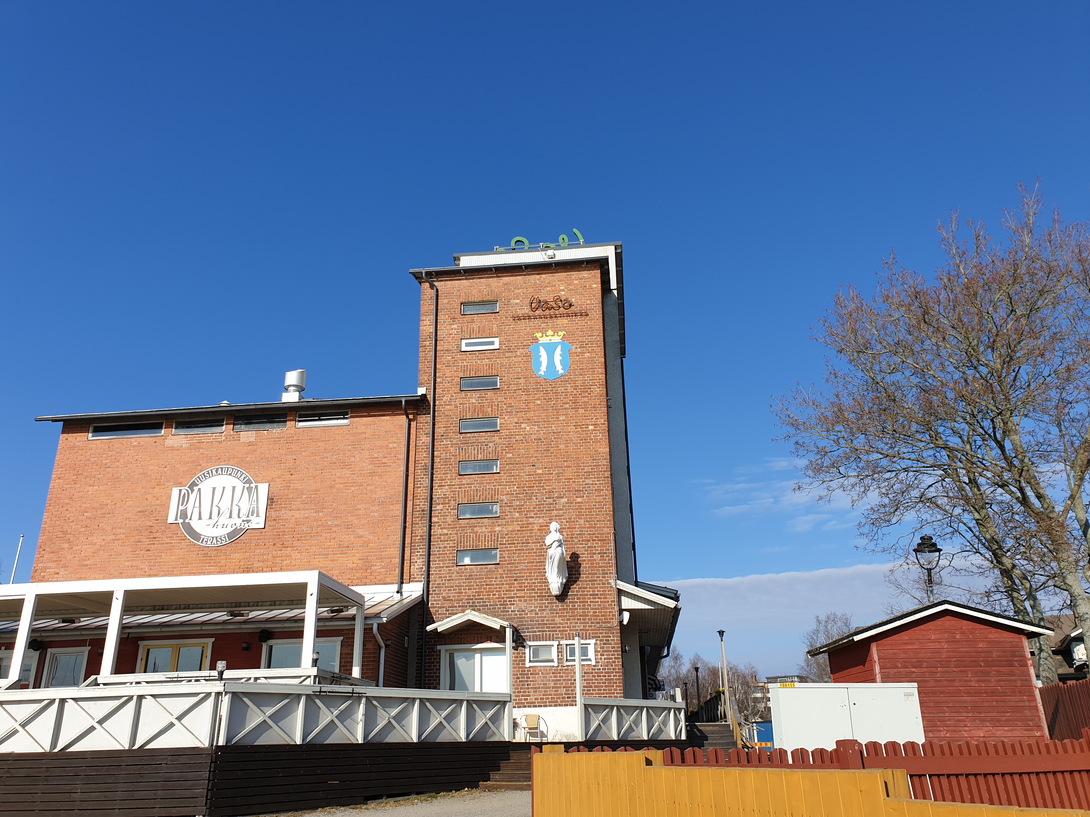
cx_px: 545
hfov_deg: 67.3
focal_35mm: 26
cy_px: 408
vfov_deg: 53.1
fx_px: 819
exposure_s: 1/1733
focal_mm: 4.3
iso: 50
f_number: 2.4
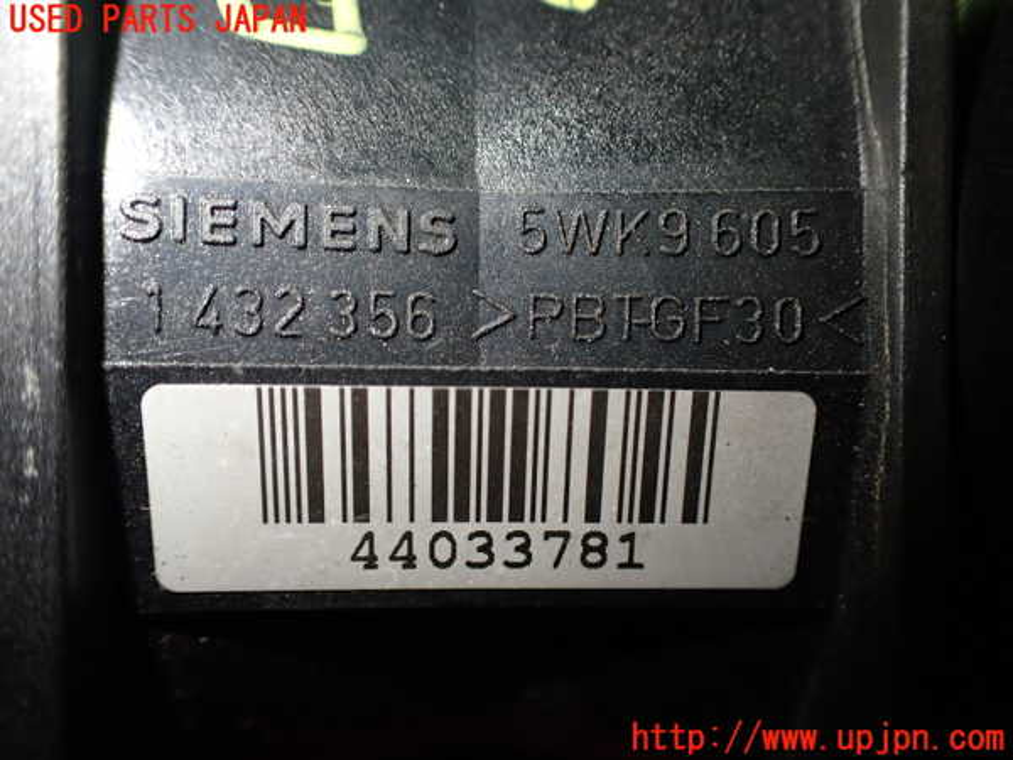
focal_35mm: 30
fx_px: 878
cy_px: 380
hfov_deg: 60.0
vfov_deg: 46.8
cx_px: 506
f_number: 2.3
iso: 320
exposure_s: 1/125
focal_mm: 5.4
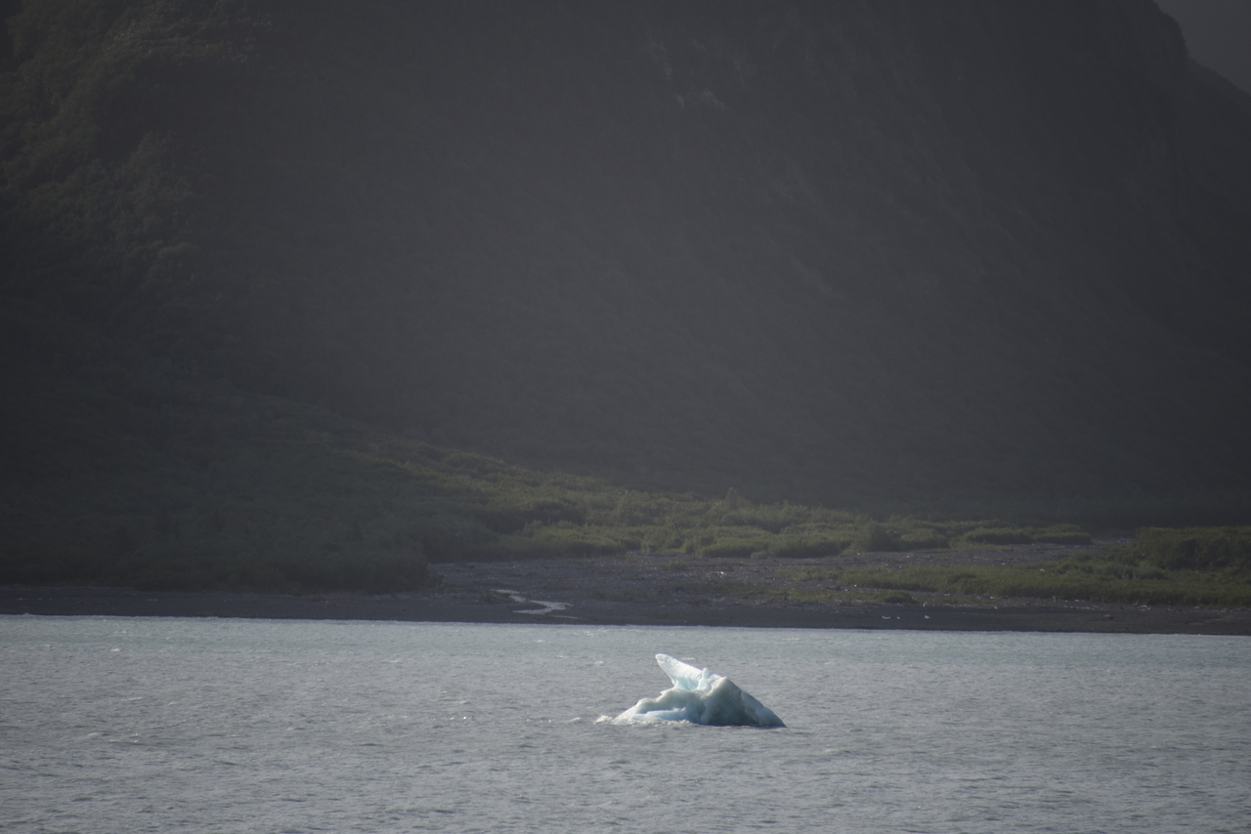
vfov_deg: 4.6
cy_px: 417
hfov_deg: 6.9
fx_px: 10427
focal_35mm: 300
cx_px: 626
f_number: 5.6
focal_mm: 300
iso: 110
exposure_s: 1/640
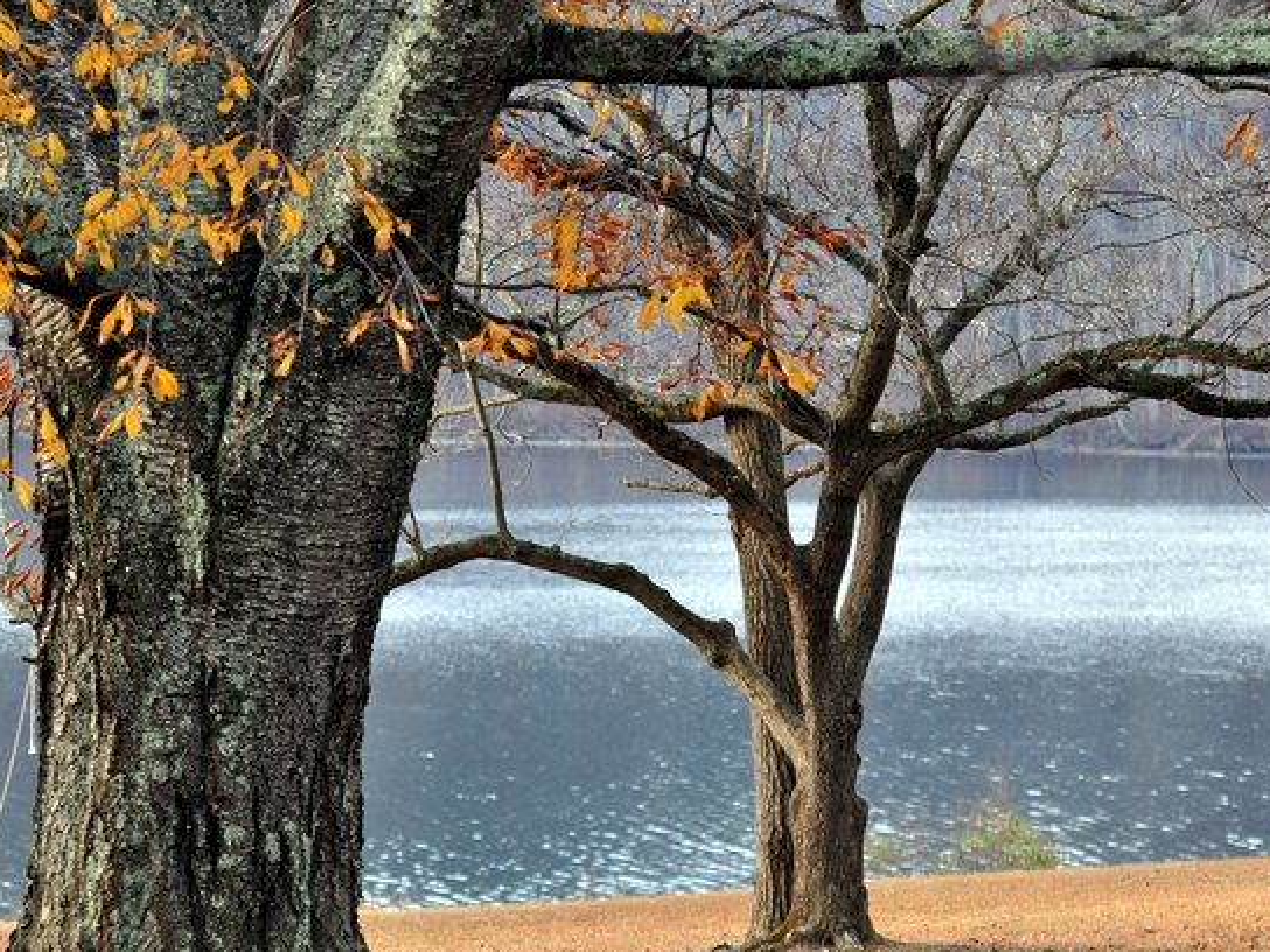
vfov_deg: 10.7
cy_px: 541
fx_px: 5100
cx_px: 644
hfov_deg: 14.2
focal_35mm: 139
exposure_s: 1/200
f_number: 3.5
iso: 250
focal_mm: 70
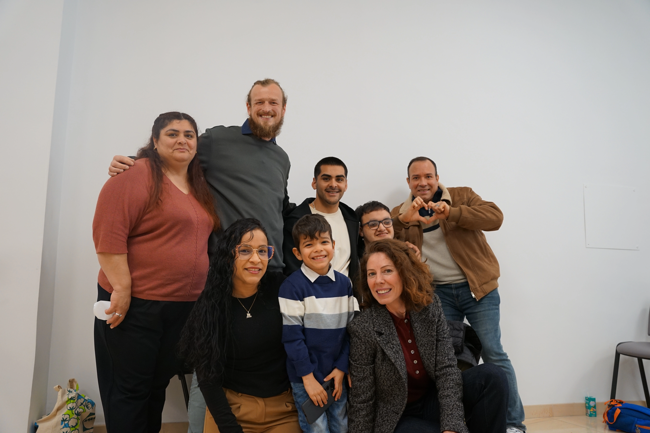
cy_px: 216
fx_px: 516
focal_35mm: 29
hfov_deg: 64.4
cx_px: 325
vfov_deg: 45.5
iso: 1000
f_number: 4
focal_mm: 28.6
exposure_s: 1/160
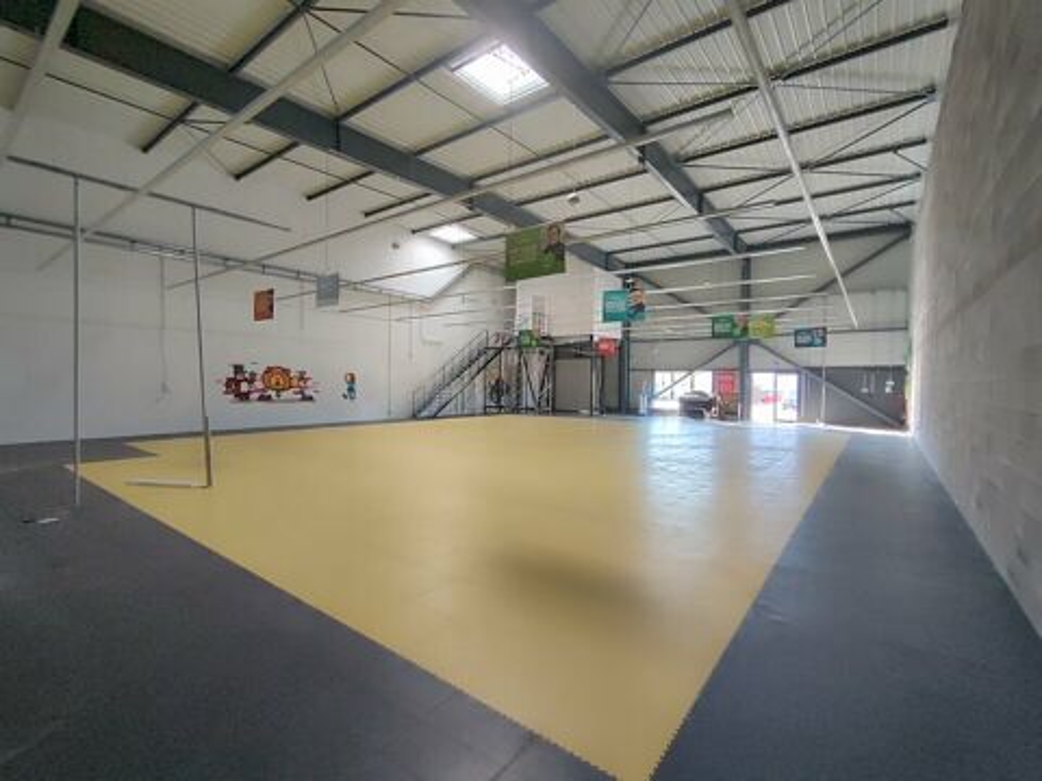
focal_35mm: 13
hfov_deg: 106.2
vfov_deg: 89.9
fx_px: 391
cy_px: 390
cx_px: 521
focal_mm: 1.66
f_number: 2.2
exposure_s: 1/33
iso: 219
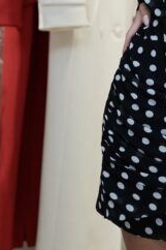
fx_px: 1503
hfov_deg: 6.3
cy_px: -66
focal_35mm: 217
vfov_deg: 9.3
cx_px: 219
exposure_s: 1/60
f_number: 5.6
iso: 800
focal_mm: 70
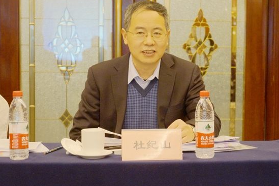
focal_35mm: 83
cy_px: 88
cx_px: 149
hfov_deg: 24.5
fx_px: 643
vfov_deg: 16.5
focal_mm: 51
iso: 1600
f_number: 5
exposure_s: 1/30
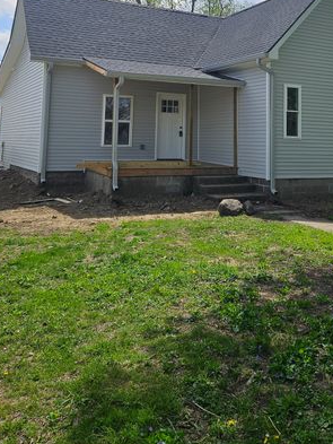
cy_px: 90
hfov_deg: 36.6
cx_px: 213
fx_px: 500
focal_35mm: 39
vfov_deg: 45.5
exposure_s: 1/3211
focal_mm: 5.4
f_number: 1.8
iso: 25
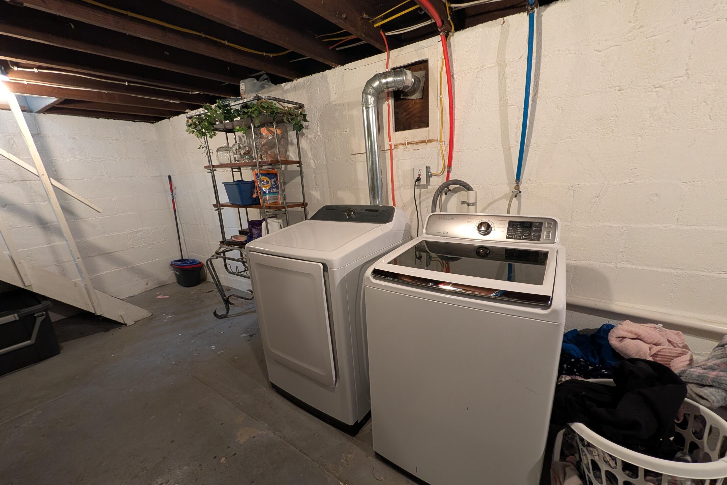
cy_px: 258
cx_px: 373
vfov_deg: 85.3
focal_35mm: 13
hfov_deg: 108.3
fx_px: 263
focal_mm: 2.02
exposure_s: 1/30
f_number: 1.7
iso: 236
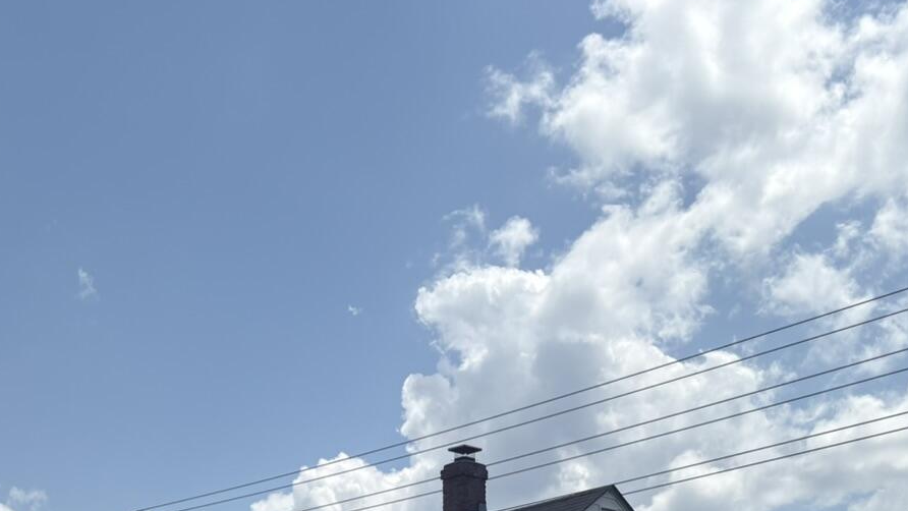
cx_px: 408
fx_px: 1565
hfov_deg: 32.3
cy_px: 635
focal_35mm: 65
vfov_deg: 17.6
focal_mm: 5.96
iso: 50
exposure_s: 1/6993
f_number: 1.6
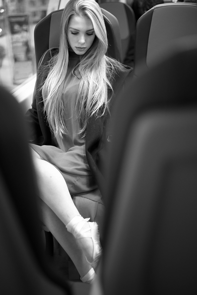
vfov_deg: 39.6
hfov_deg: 27.0
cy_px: 148
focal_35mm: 50
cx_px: 98
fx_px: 410
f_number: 1.8
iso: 640
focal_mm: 50
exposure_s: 1/125
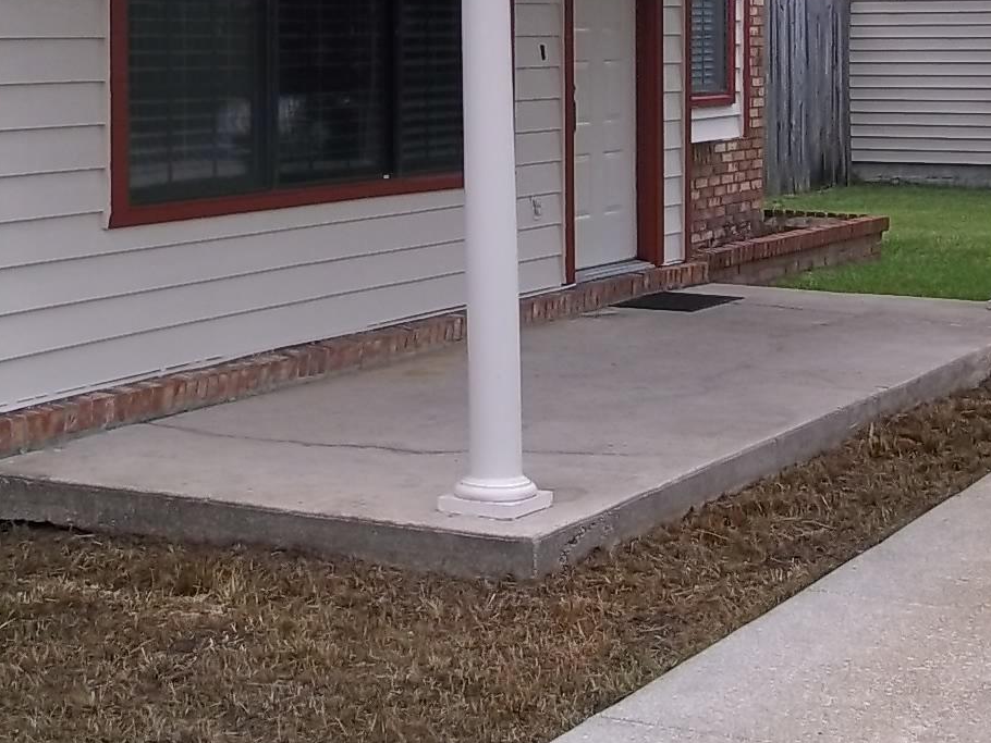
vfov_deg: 18.0
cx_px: 428
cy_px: 109
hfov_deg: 24.1
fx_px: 2320
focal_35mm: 81
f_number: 3.1
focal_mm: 6.5
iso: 80
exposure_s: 1/400
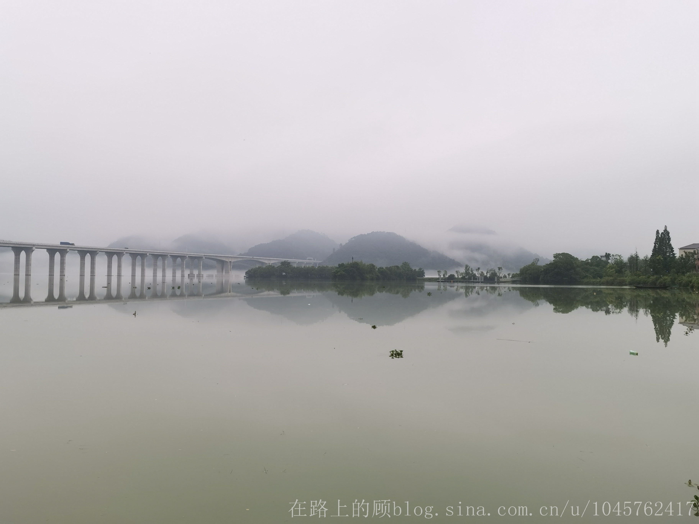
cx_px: 350
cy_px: 262
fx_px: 606
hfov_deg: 60.0
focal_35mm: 30
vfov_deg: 46.8
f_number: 1.6
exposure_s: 1/210
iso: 50
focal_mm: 5.56
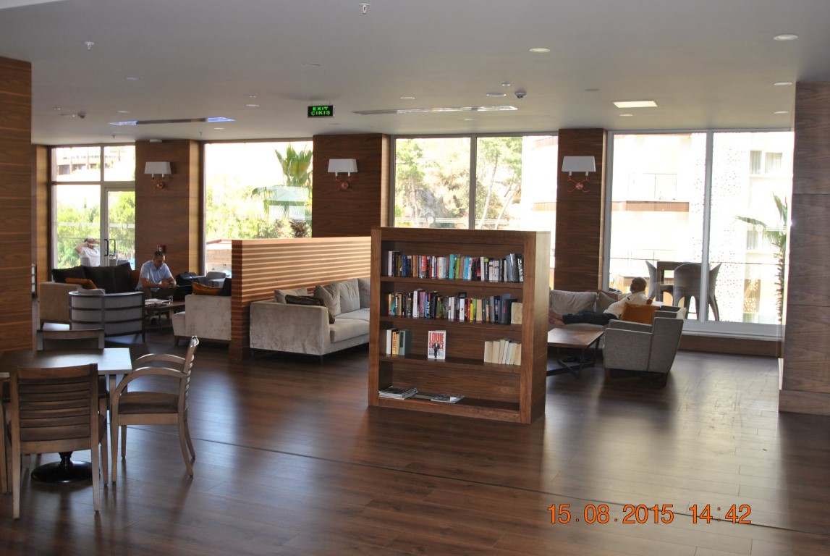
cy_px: 278
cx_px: 415
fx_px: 831
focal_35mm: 36
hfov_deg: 53.1
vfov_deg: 37.0
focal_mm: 24
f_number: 4.5
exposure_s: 1/60
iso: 200
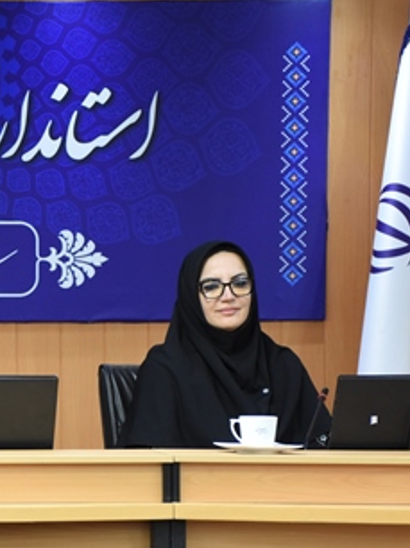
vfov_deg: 13.6
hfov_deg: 10.1
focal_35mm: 145
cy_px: 377
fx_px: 2293
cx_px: -90
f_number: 4.5
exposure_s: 1/80
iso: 1600
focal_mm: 48
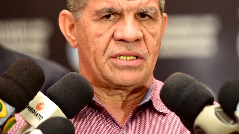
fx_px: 1920
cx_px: 128
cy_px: 37
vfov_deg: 4.0
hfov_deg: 7.1
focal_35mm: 303
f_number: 2.8
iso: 1600
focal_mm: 185
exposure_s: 1/125
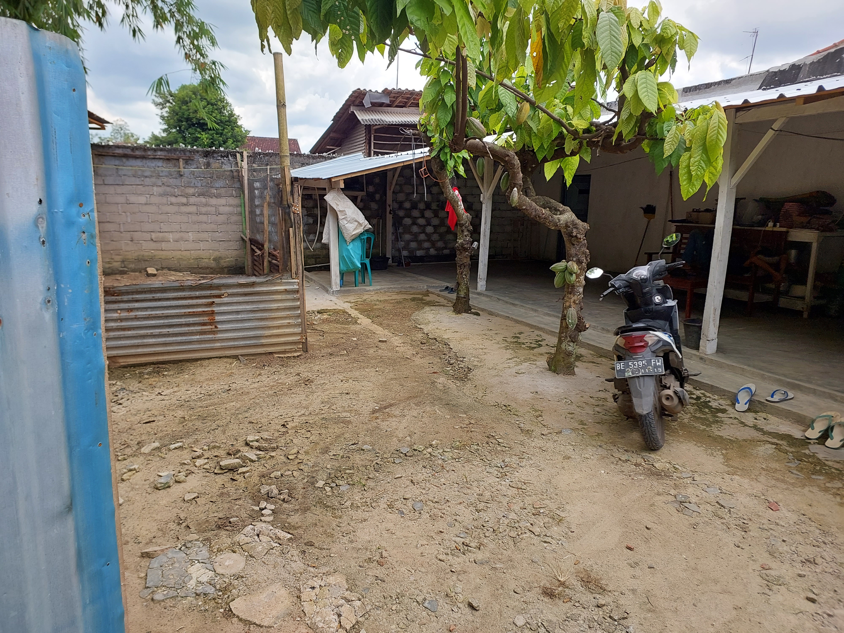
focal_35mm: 23
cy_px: 316
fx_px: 561
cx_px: 422
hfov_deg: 73.9
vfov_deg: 58.9
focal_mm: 5.06
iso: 25
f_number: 1.8
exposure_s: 1/215
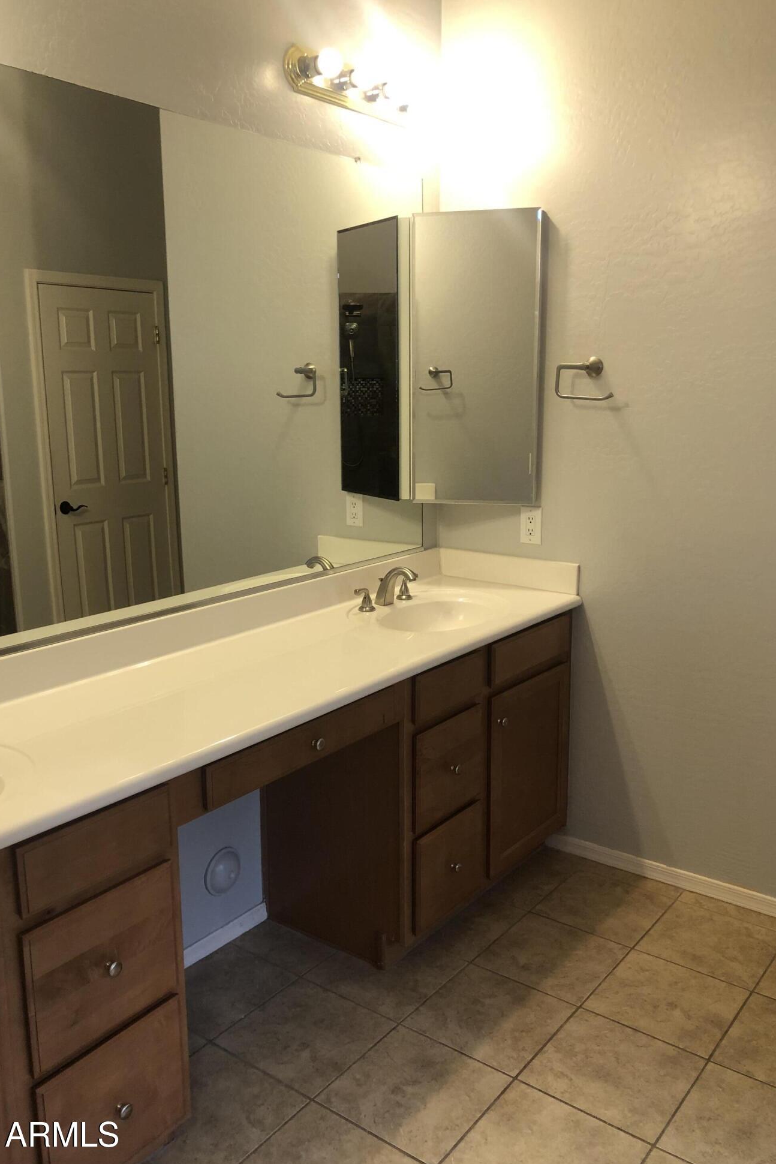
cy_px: 590
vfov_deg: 61.9
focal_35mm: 30
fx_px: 970
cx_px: 367
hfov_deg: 43.6
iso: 40
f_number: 1.8
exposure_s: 1/20
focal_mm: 3.99
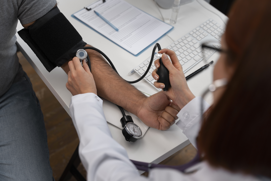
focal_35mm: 46
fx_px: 346
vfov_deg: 29.2
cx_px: 136
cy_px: 90
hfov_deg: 42.7
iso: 320
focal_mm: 46
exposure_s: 1/160
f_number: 2.8
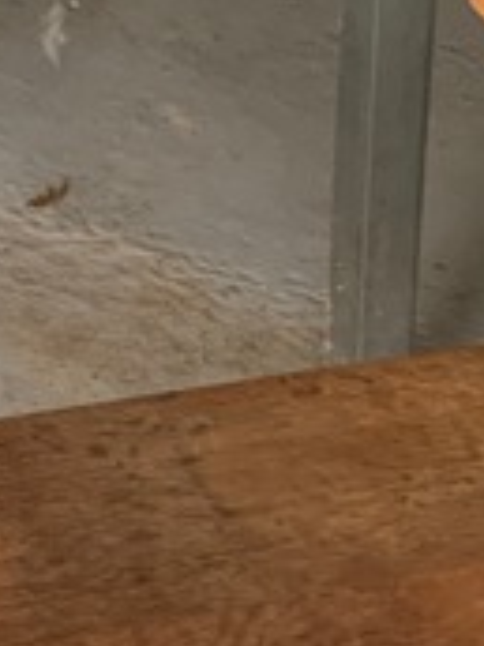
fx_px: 2890
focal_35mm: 155
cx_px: 154
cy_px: 436
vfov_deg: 12.7
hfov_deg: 9.6
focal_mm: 4.25
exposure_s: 1/60
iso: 250
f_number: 1.8
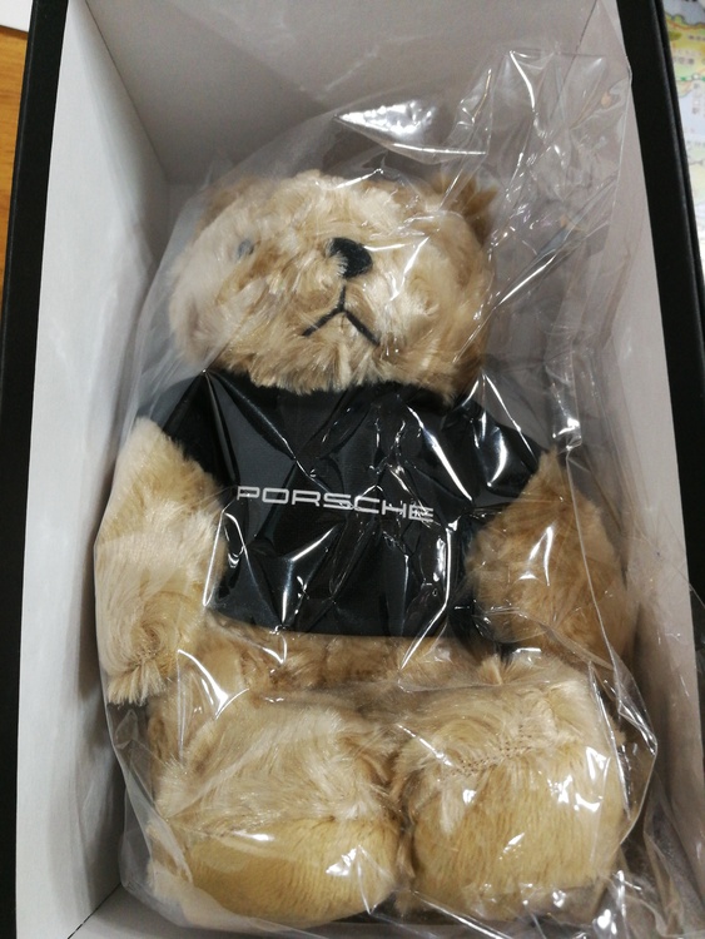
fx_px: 733
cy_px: 470
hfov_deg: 51.4
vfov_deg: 65.3
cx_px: 352
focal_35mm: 27
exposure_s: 1/33.3
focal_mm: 3.95
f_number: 2.2
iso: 250
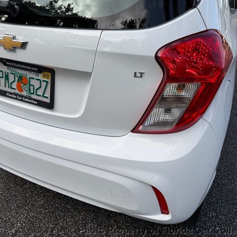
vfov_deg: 55.6
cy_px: 120
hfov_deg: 55.6
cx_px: 113
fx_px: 225
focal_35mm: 29
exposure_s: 1/2232
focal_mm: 6.76
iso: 80
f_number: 1.78
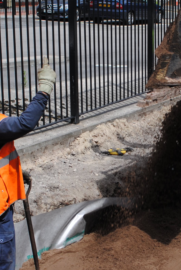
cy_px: 133
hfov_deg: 15.4
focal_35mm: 89
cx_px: 121
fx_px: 669
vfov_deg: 22.8
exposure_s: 1/250
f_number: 8
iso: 100
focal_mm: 22
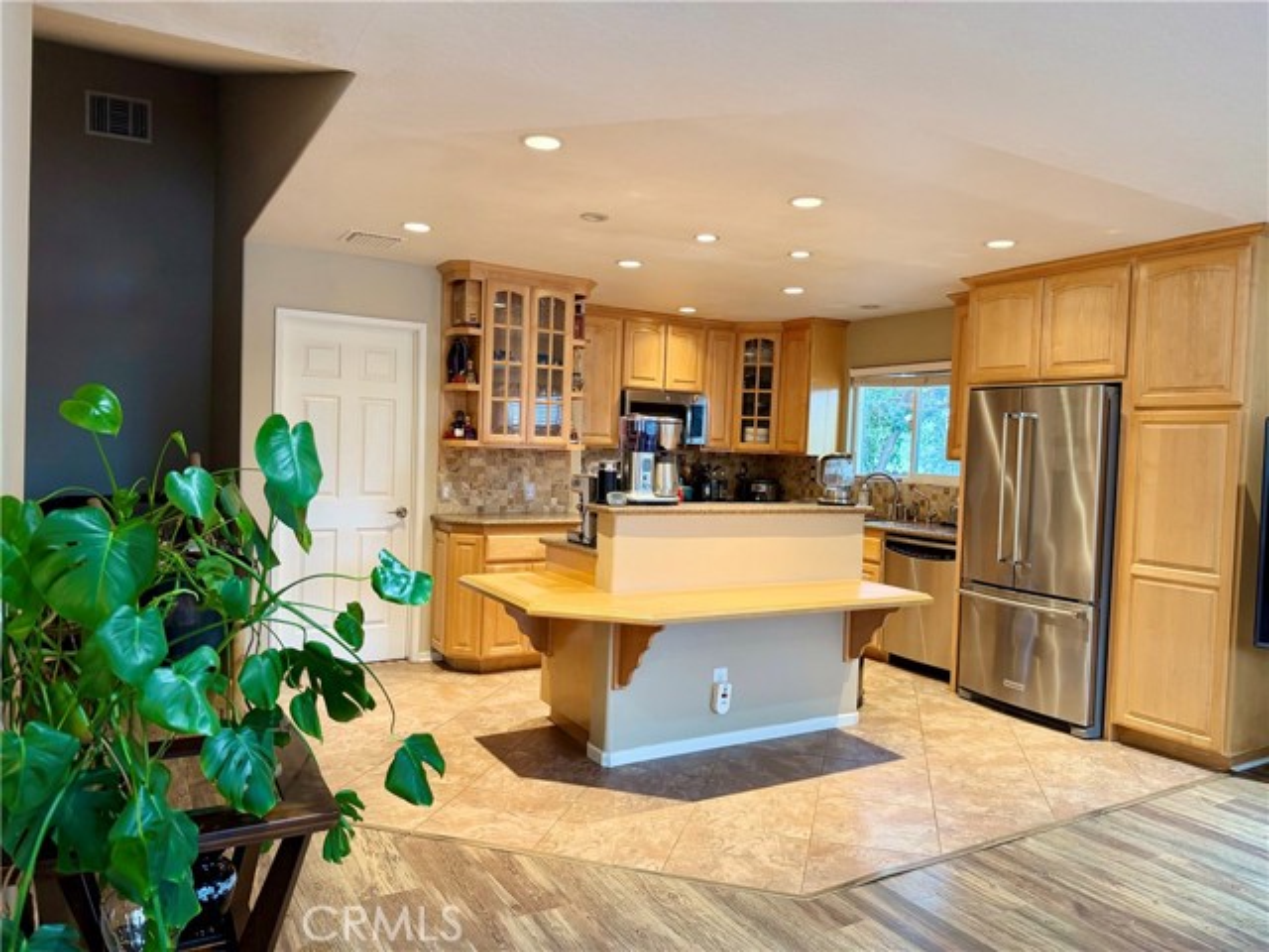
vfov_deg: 56.8
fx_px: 880
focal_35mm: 24
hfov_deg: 71.6
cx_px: 634
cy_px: 476
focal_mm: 6.76
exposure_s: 1/60
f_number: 1.78
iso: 160
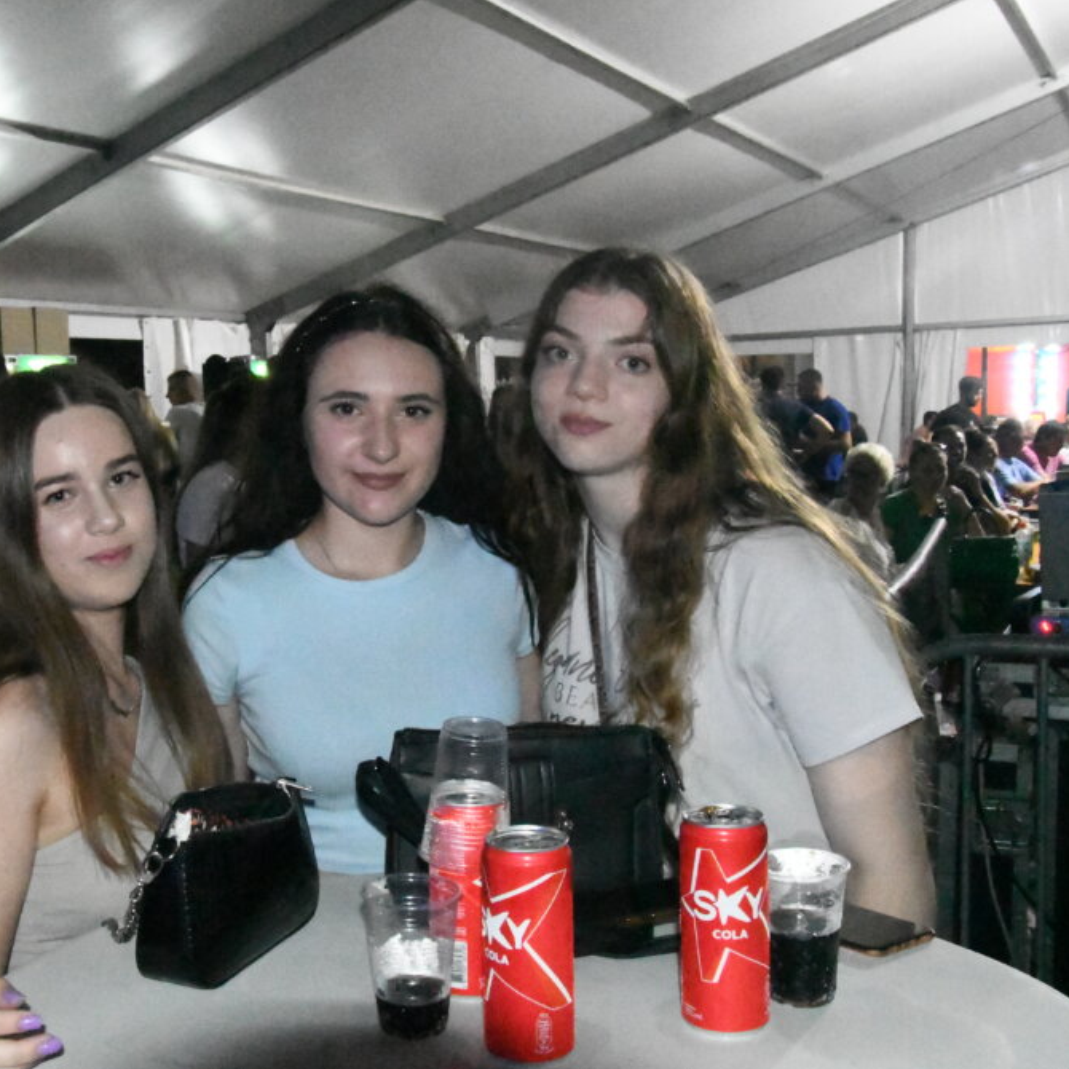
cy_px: 527
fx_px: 1363
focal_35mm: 39
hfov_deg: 42.4
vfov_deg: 42.8
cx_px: 375
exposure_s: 1/60
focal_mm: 20
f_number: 13
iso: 51200
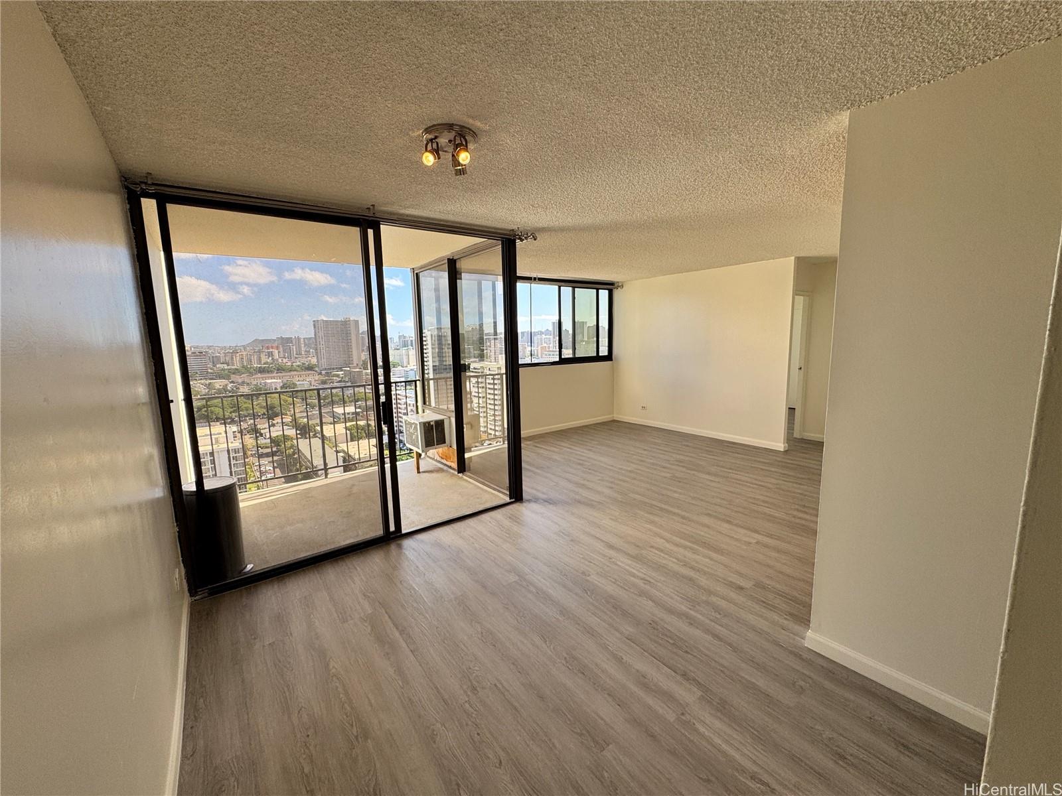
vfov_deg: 85.7
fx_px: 430
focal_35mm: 14
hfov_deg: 102.1
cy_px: 398
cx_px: 531
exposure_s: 1/377
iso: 40
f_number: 2.2
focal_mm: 2.22
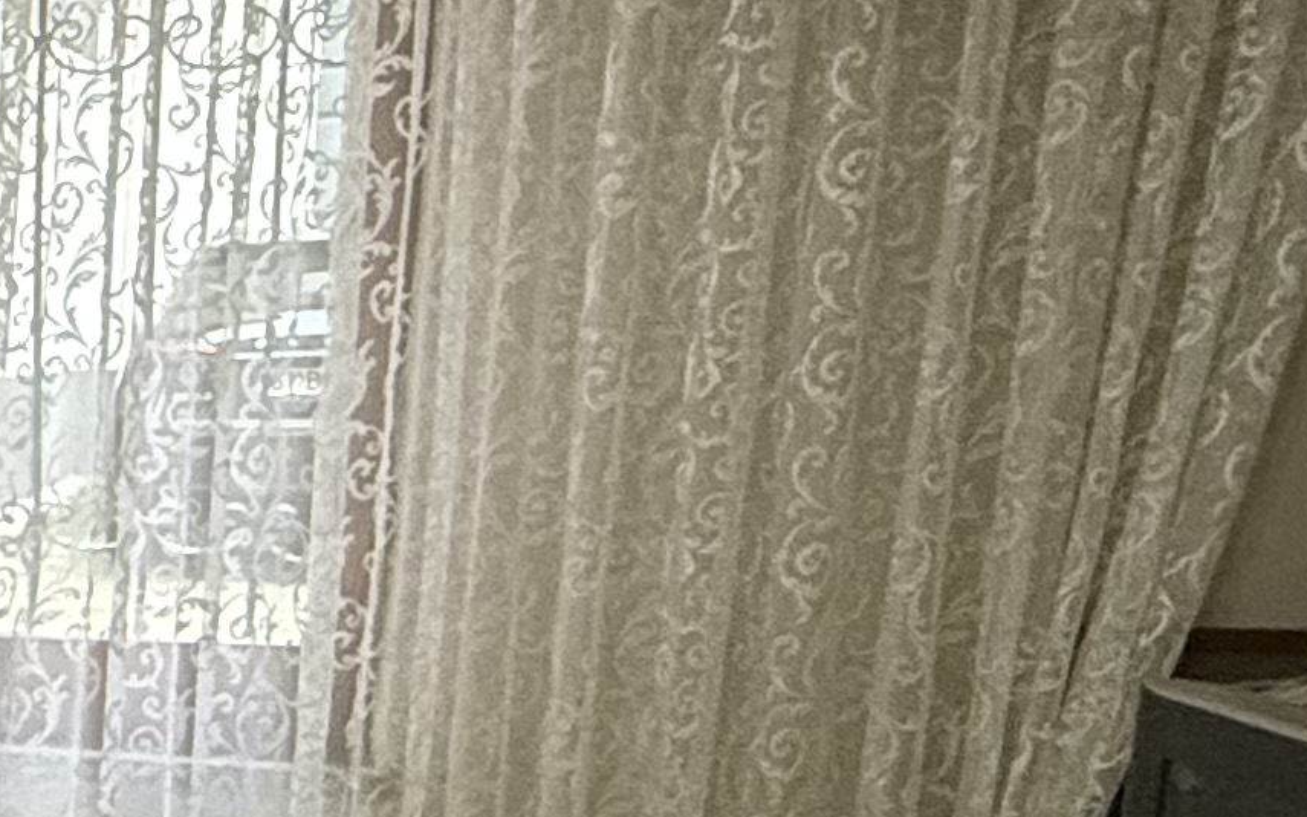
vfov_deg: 18.1
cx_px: -703
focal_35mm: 70
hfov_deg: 23.1
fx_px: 2493
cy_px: 840
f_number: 2.2
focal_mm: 2.22
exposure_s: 1/50
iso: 1000
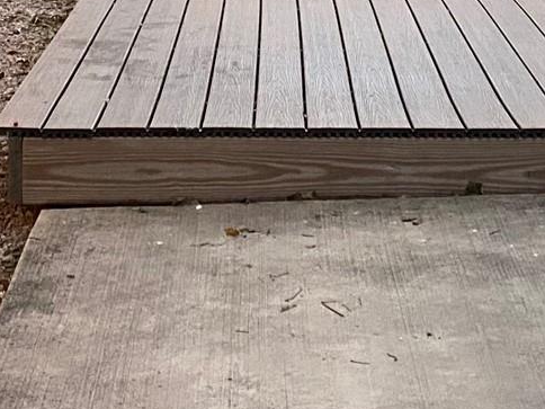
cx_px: 213
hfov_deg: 17.9
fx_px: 1732
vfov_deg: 12.0
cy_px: -404
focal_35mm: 110
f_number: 1.8
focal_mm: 4.25
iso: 400
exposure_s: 1/40
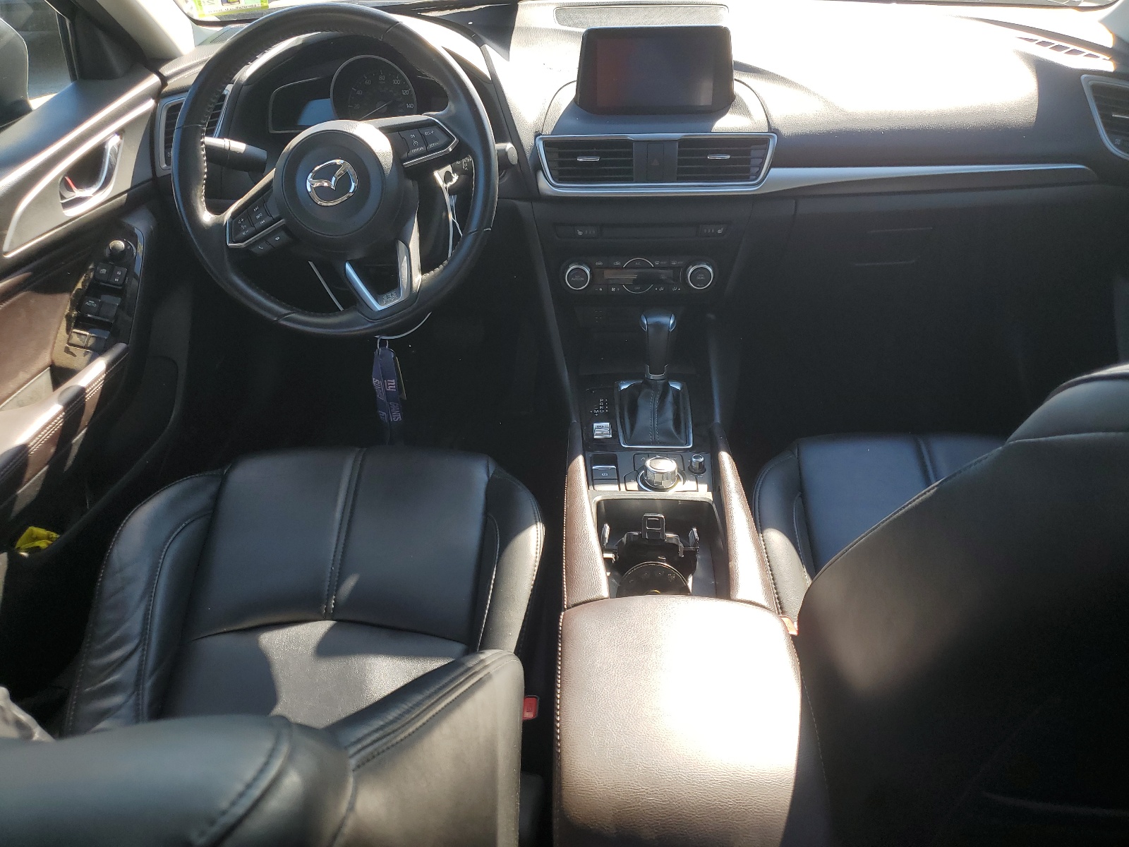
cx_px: 564
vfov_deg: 53.1
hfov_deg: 67.3
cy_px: 424
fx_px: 848
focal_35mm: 26
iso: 50
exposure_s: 1/435
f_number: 1.5
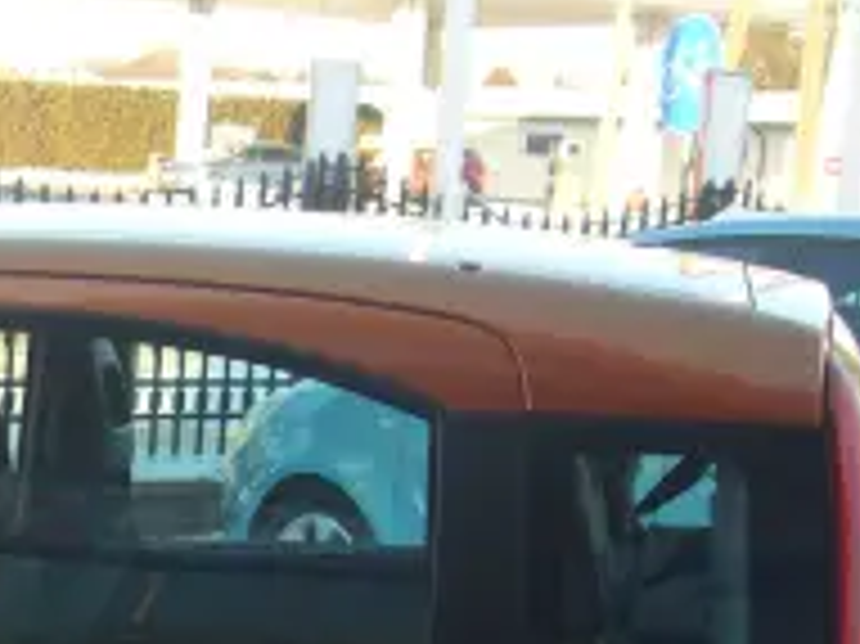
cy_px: 734
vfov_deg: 15.2
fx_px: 2334
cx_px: -221
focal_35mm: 94
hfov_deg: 19.4
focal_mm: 4.6
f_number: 2.8
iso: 80
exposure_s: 1/125
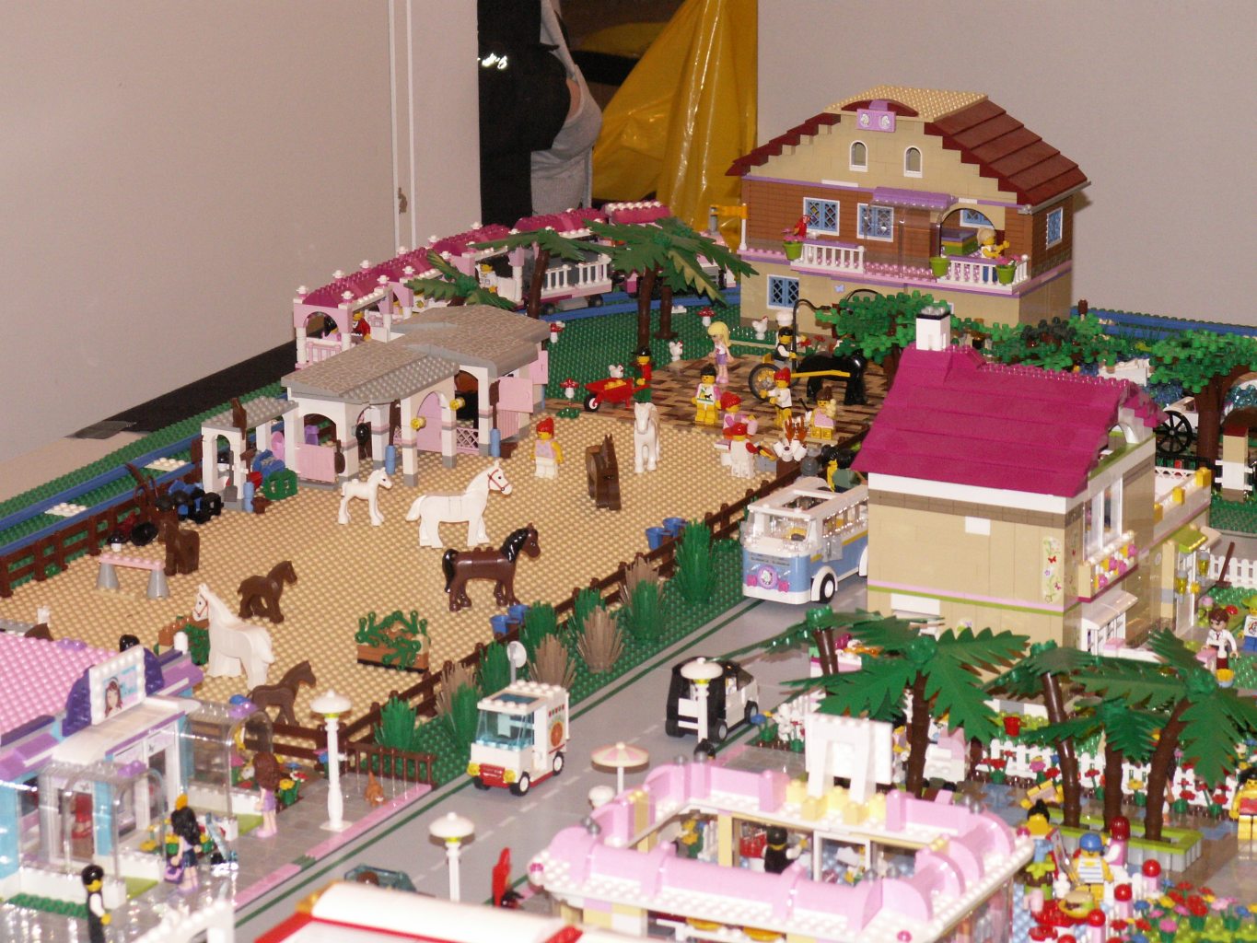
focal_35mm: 120
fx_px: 4358
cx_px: 628
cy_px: 472
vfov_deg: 12.3
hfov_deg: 16.4
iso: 160
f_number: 4
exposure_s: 1/50
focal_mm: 19.58
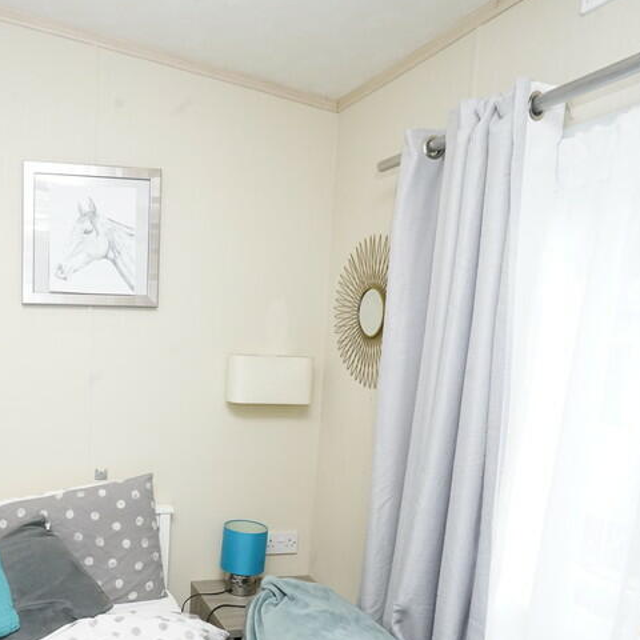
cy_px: 419
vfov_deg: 54.6
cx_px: 116
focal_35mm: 29
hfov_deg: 51.6
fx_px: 607
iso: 1600
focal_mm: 16
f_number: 13
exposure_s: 1/60
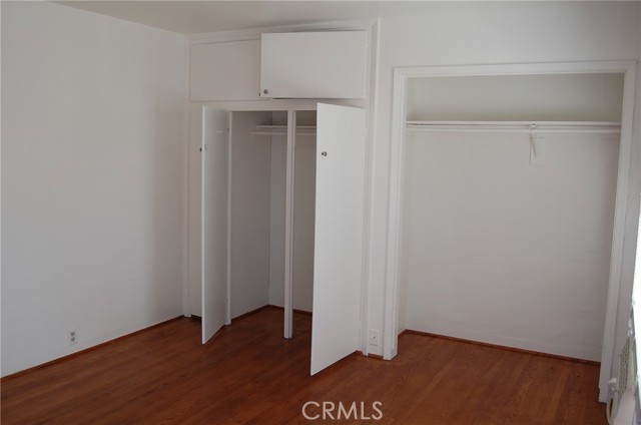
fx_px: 586
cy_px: 212
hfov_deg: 57.3
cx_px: 320
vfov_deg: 39.8
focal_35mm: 33
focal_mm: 22
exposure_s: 1/100
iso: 400
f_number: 5
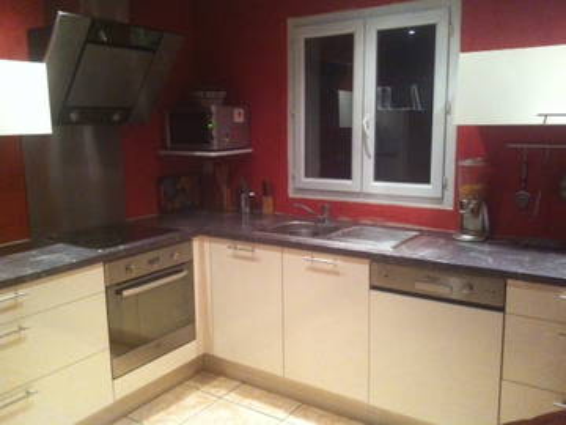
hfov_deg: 52.6
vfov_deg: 40.7
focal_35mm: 35
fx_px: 572
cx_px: 283
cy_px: 212
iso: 500
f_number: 2.8
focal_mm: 3.85
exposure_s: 1/17
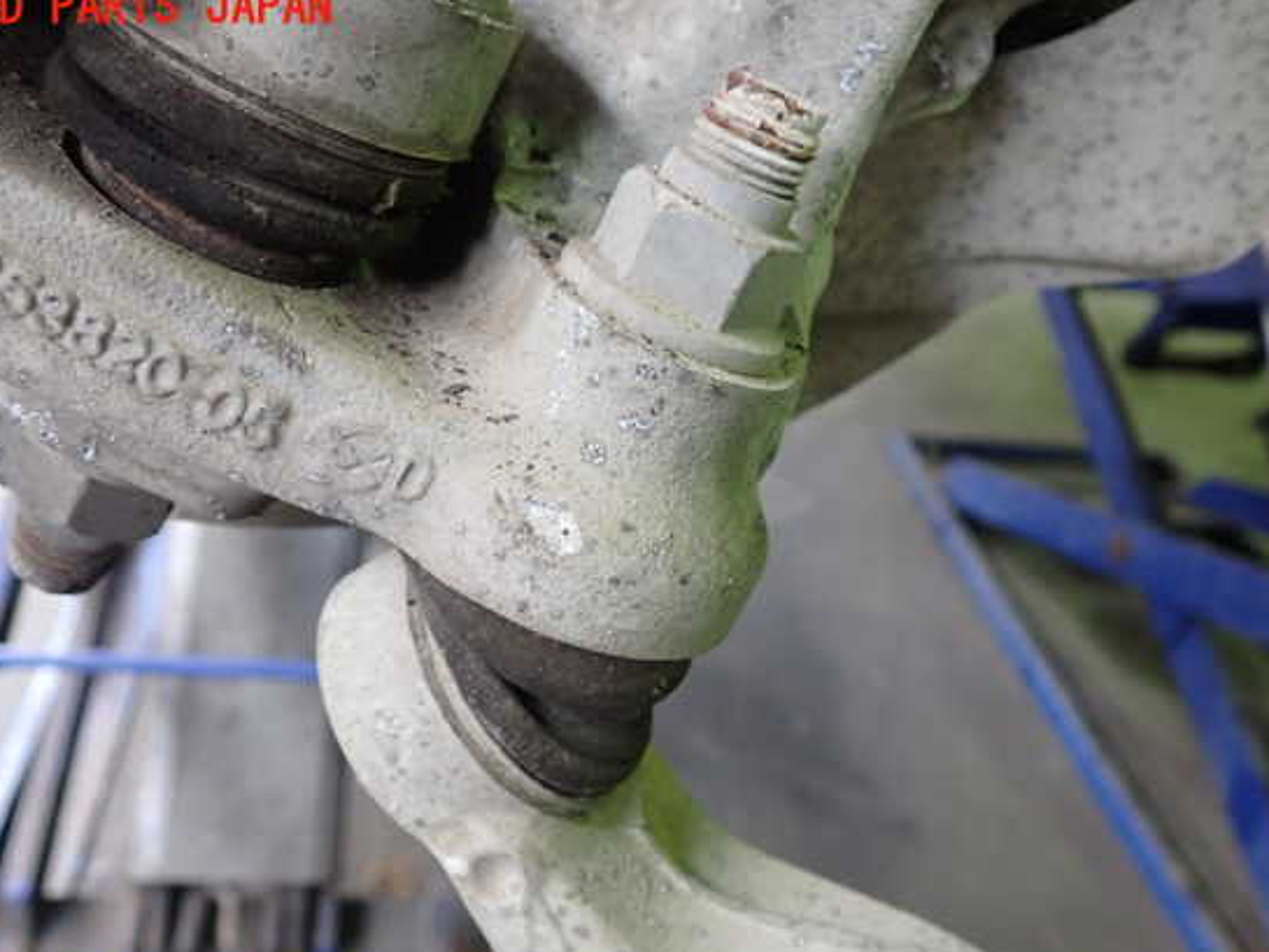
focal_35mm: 33
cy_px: 503
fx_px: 1210
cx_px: 608
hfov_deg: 55.3
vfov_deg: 42.9
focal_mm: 5.4
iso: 320
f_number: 2.3
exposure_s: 1/30
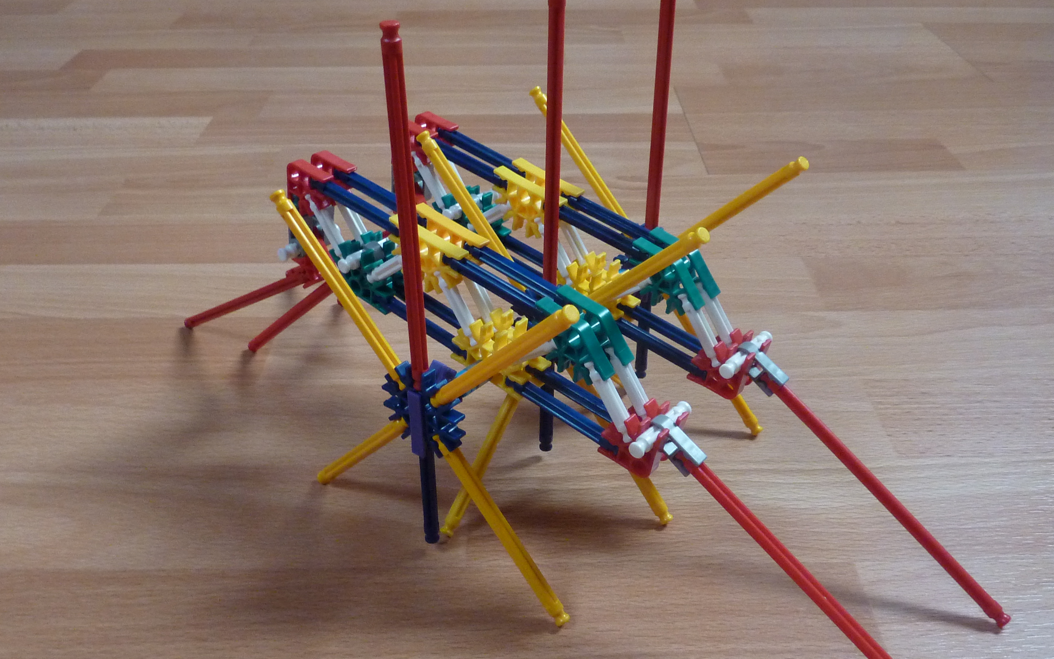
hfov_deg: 58.1
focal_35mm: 33
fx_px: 948
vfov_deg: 38.2
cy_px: 385
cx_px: 547
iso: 320
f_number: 3.3
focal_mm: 4.1
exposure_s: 1/30
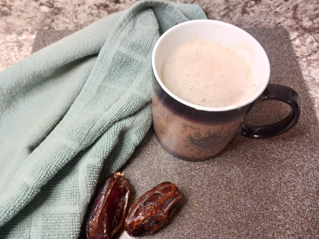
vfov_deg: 51.4
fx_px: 249
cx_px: 160
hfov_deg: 65.3
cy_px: 120
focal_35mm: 27
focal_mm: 4
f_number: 1.8
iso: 250
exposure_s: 1/24
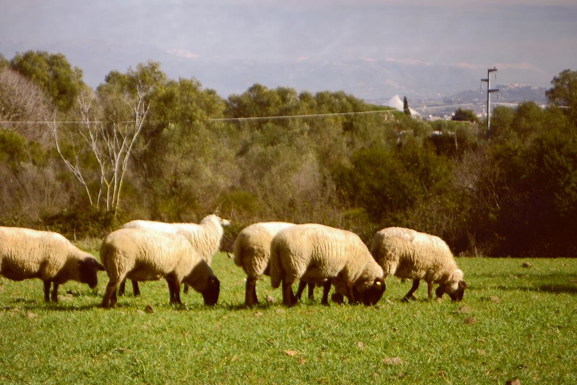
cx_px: 221
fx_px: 2692
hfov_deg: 12.2
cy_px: 182
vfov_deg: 8.2
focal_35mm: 168
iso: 100
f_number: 5.6
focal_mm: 80
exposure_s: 1/125
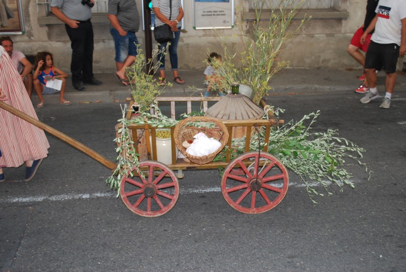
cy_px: 136
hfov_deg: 49.5
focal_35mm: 39
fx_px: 441
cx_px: 203
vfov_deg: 34.4
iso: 250
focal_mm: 26
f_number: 4.5
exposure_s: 1/60
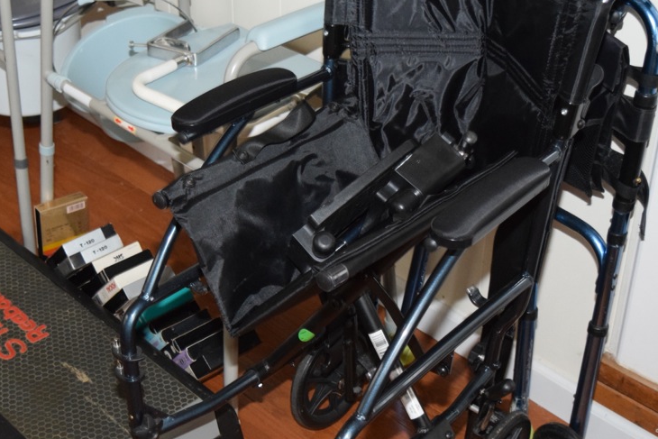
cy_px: 265
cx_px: 287
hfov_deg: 31.5
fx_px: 1164
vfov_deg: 21.3
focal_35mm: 64
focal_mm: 31
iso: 2800
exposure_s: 1/60
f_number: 4.2
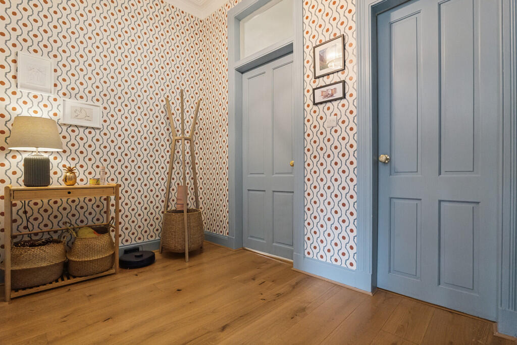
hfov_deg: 96.7
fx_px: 230
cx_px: 258
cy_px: 172
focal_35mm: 16
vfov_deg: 73.8
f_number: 7.1
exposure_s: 1/100
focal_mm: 16
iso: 6400
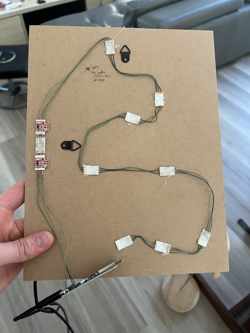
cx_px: 125
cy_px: 166
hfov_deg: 53.1
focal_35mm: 26
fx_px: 250
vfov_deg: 67.3
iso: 250
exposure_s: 1/60
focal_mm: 5.7
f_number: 1.5
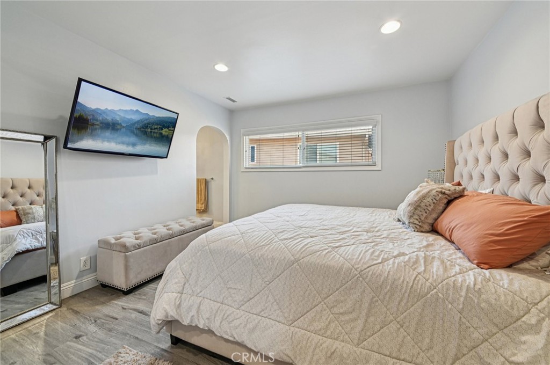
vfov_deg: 81.1
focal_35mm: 14
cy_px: 182
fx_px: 214
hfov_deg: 104.3
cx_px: 275
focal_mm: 14
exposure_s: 1/4
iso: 250
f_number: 8
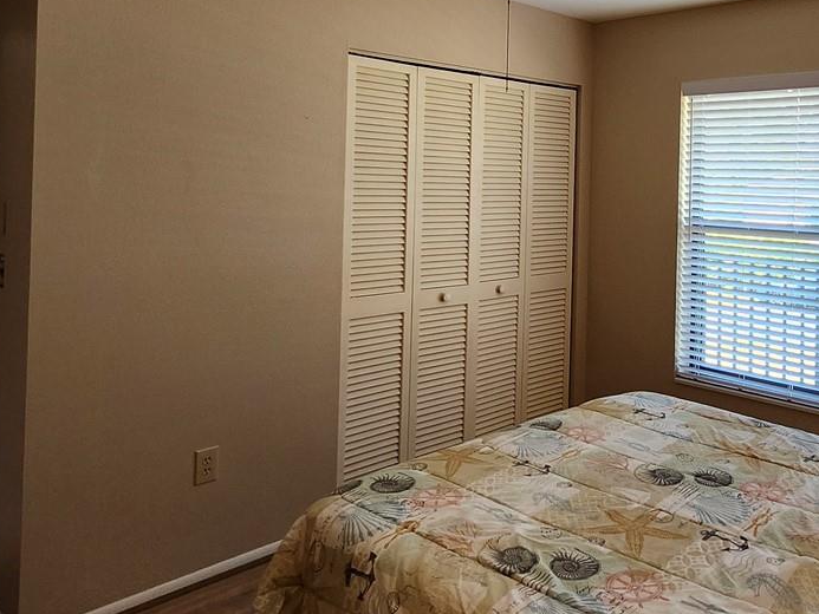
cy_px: 171
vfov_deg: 45.5
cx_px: 606
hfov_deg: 57.2
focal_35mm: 30
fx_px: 710
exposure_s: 1/60
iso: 160
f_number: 2.2
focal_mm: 1.74
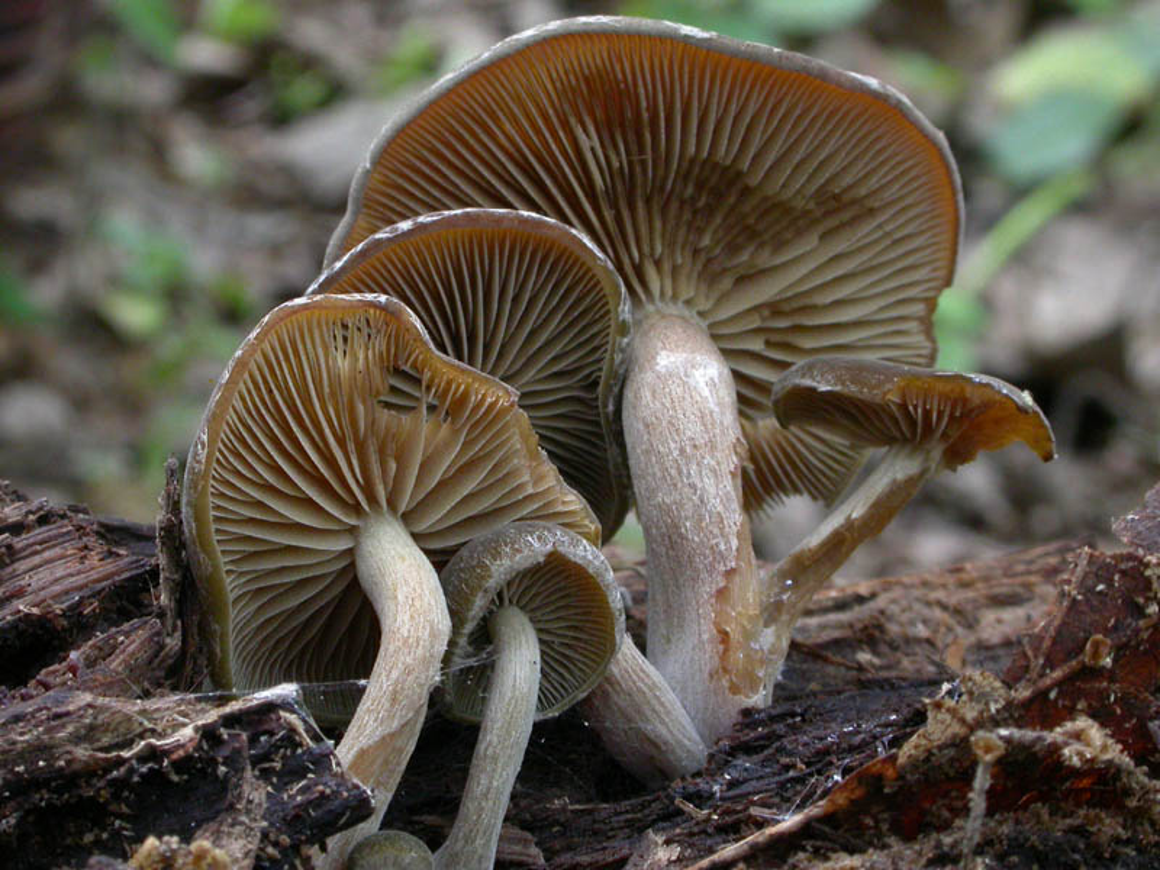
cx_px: 580
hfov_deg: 15.1
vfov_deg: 11.3
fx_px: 4390
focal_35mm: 131
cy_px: 435
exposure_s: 1/15
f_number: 10.5
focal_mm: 27.1
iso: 200
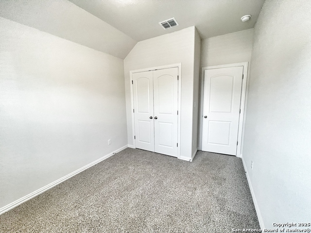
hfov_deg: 106.2
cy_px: 116
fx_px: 117
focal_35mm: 13
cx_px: 156
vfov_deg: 89.9
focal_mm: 1.57
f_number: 1.8
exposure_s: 1/120
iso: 125
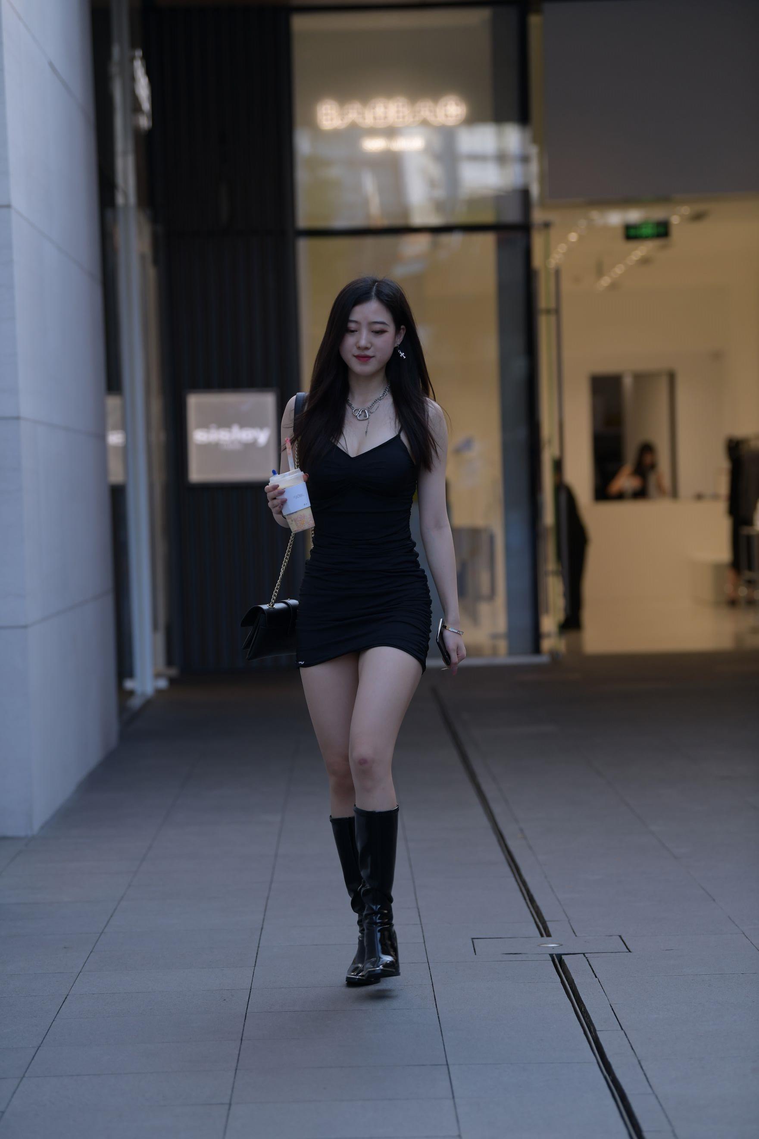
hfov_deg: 11.2
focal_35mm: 122
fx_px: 3857
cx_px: 380
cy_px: 570
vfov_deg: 16.8
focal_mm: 122
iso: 320
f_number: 3.5
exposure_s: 1/500
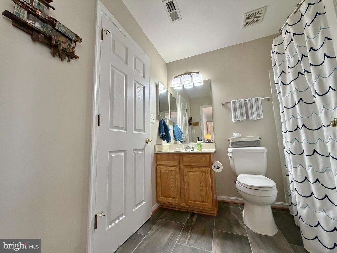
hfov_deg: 102.1
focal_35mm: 14
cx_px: 168
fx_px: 136
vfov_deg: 85.7
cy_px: 126
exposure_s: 1/120
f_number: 2.2
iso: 320
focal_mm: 2.22
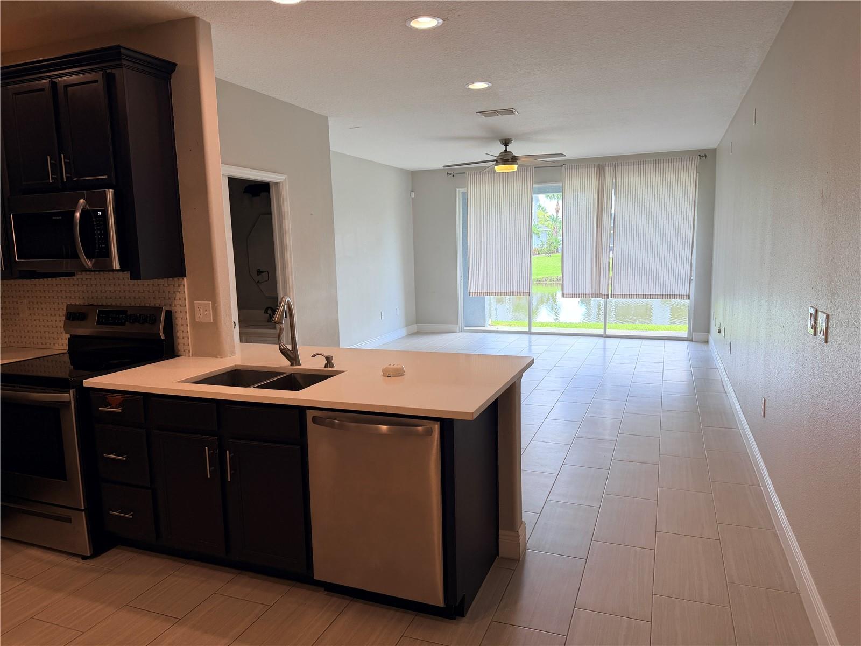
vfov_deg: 56.8
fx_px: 597
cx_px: 430
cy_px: 323
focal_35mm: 24
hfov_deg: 71.6
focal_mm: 6.76
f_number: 1.78
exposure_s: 1/120
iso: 64
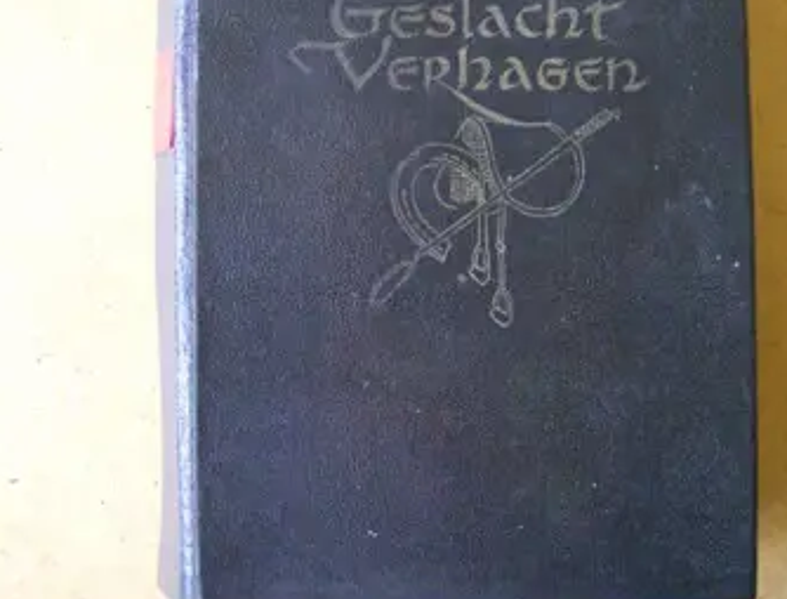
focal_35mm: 51
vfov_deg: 28.7
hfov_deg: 37.3
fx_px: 1165
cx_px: 421
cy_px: 226
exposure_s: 1/23.1
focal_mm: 6
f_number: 2.8
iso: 200
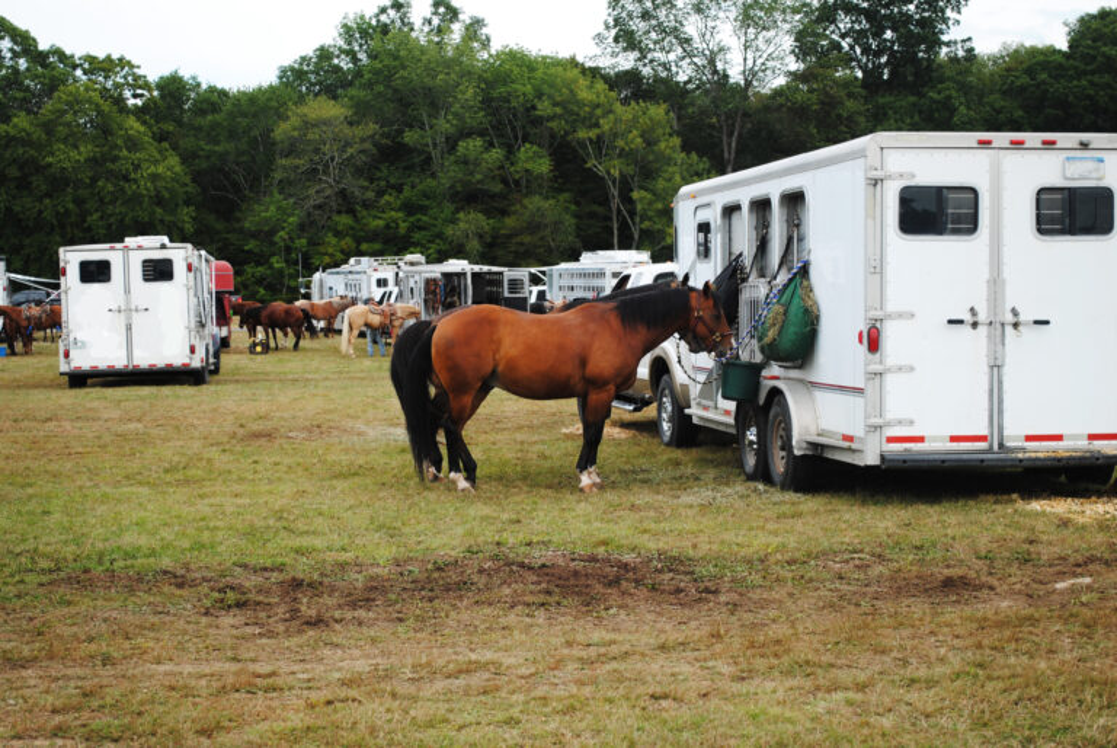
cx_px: 558
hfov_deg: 29.8
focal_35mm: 68
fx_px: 2097
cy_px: 374
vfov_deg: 20.2
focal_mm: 45
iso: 100
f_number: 6.3
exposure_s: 1/160
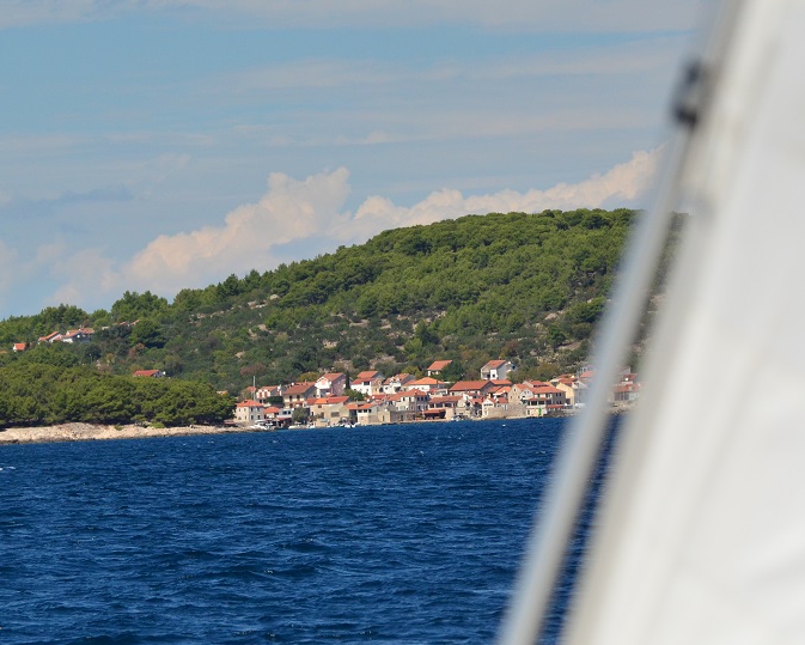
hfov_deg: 6.9
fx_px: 6714
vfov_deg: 5.5
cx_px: 337
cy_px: 290
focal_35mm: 282
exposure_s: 1/8000
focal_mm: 135
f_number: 6.3
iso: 720
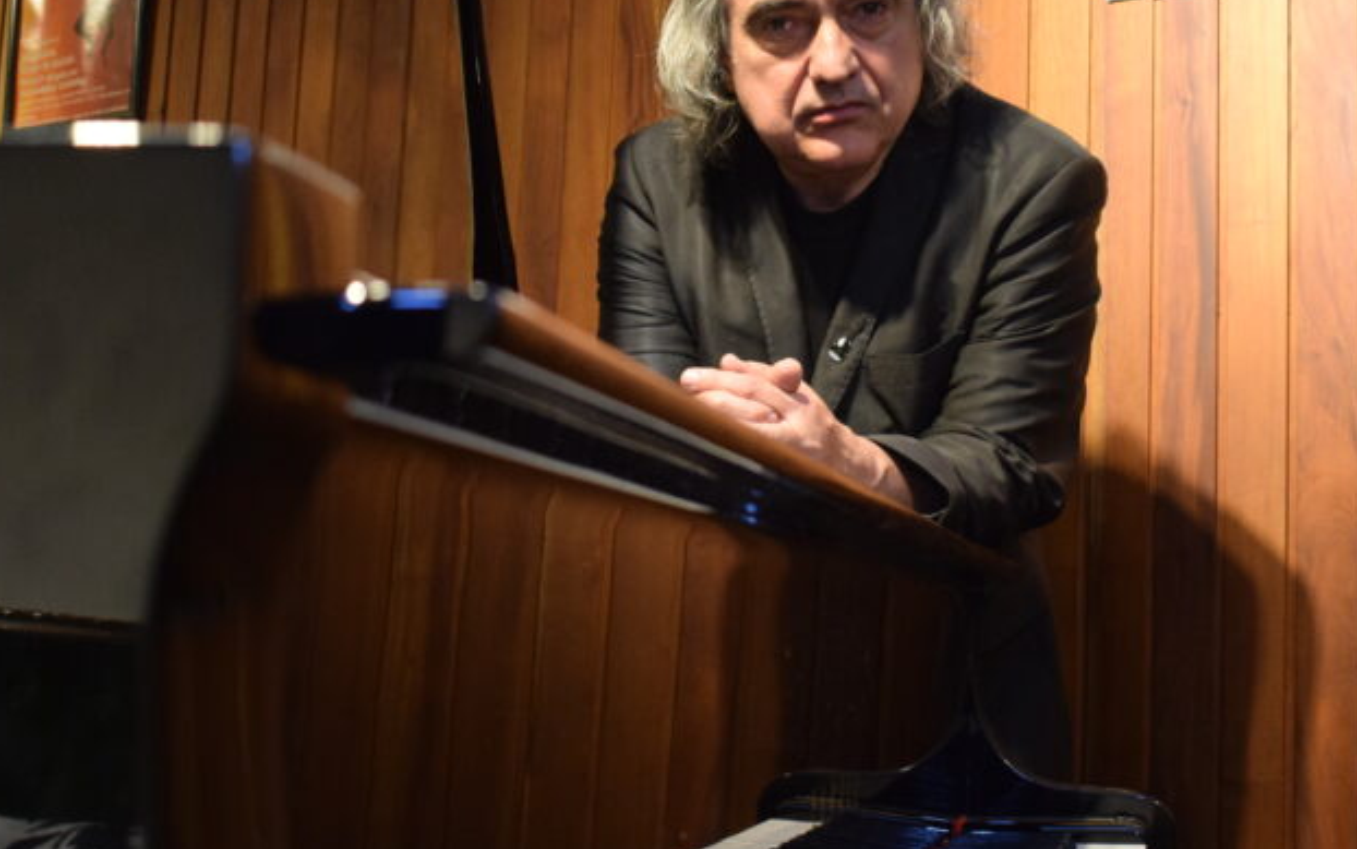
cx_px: 774
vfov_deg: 24.5
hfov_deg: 38.2
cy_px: 366
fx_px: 1954
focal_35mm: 53
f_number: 3.8
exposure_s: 1/50
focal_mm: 21
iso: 1600
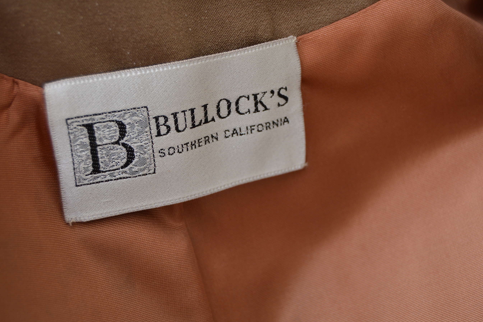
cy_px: 165
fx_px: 1014
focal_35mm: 76
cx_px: 259
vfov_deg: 18.0
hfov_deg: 26.8
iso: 200
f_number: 5.3
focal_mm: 45
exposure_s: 1/100
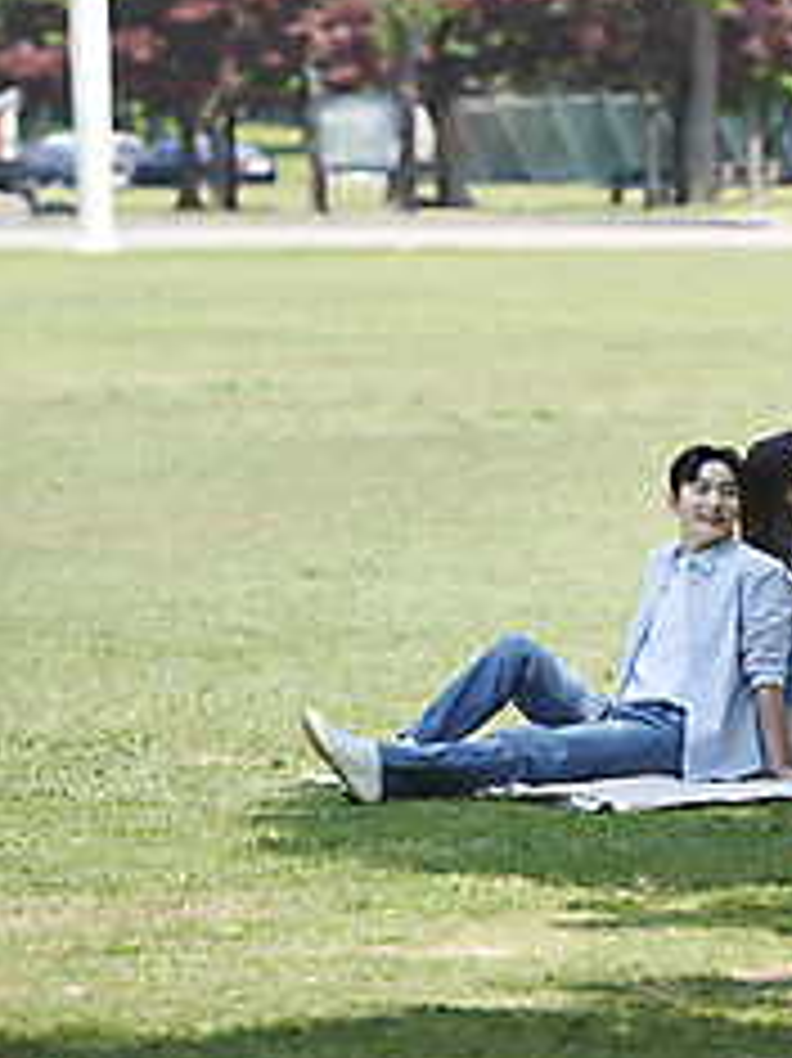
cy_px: 225
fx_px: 7756
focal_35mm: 254
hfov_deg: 5.8
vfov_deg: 7.8
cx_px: 592
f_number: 4
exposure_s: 1/320
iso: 125
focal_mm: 155
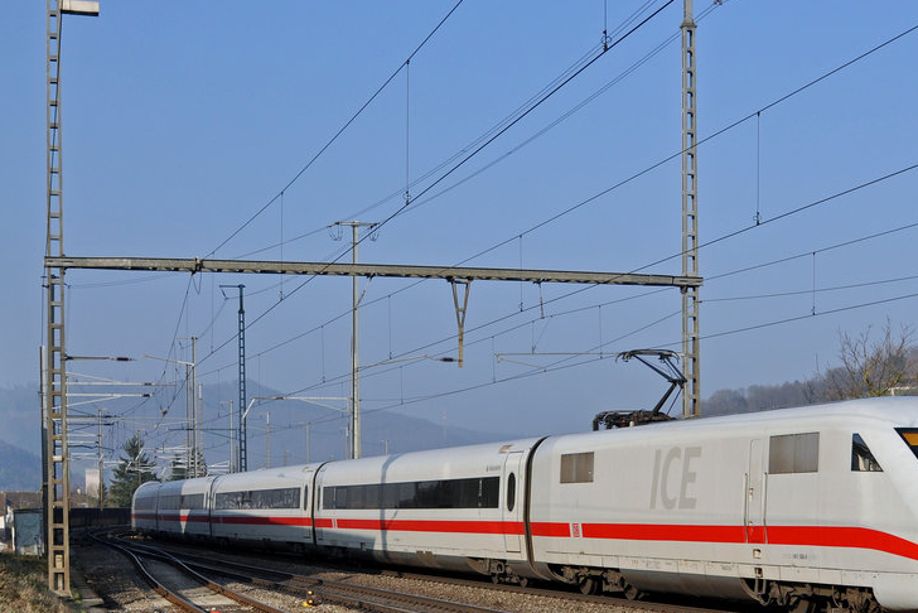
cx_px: 690
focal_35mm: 79
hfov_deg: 25.4
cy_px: 368
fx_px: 2015
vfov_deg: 17.3
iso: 250
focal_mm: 32
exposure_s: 1/1000
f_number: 6.3
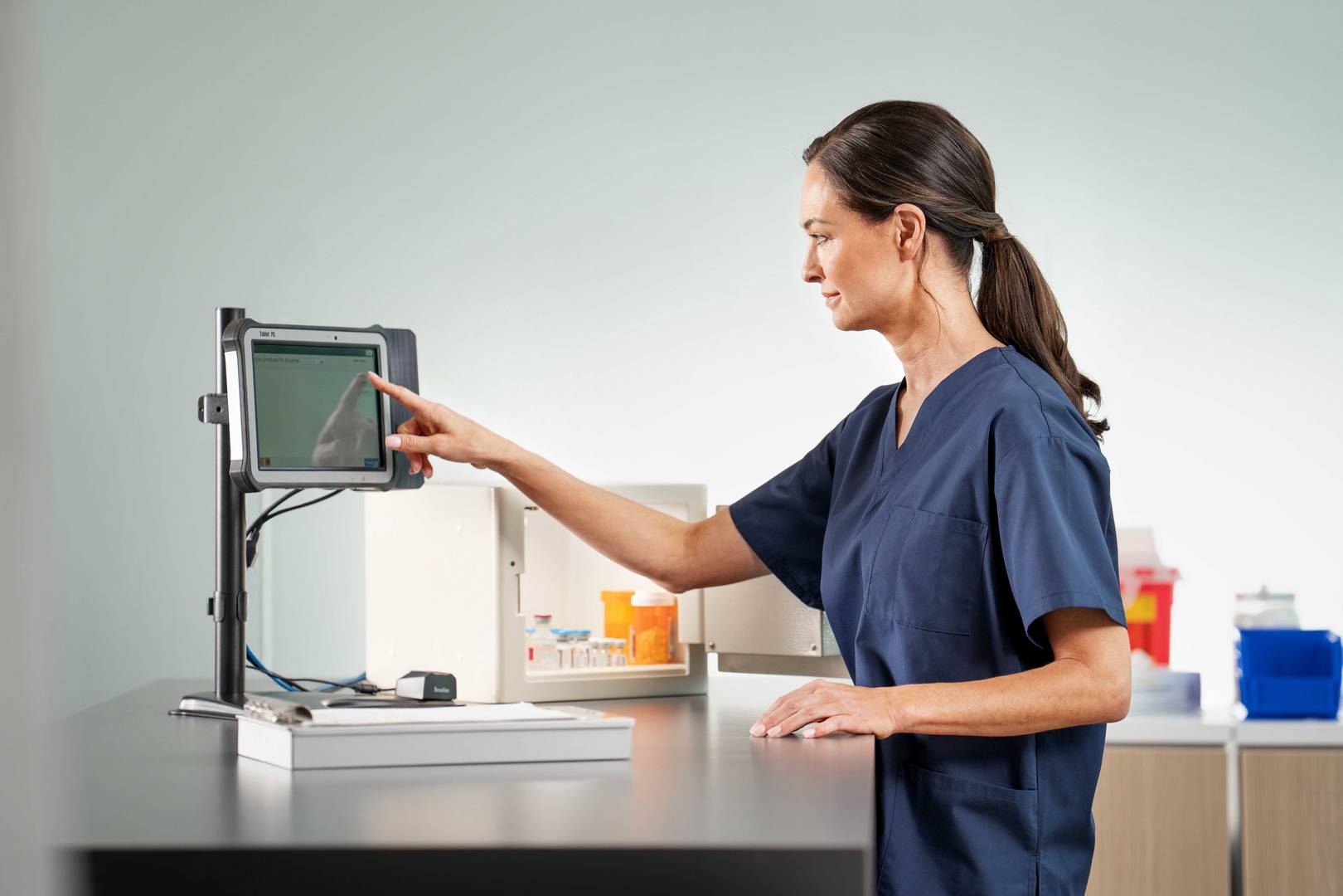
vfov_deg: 10.2
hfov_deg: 15.2
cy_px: 448
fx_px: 5036
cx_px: 672
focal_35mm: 135
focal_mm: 135
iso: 200
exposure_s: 1/100
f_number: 2.8
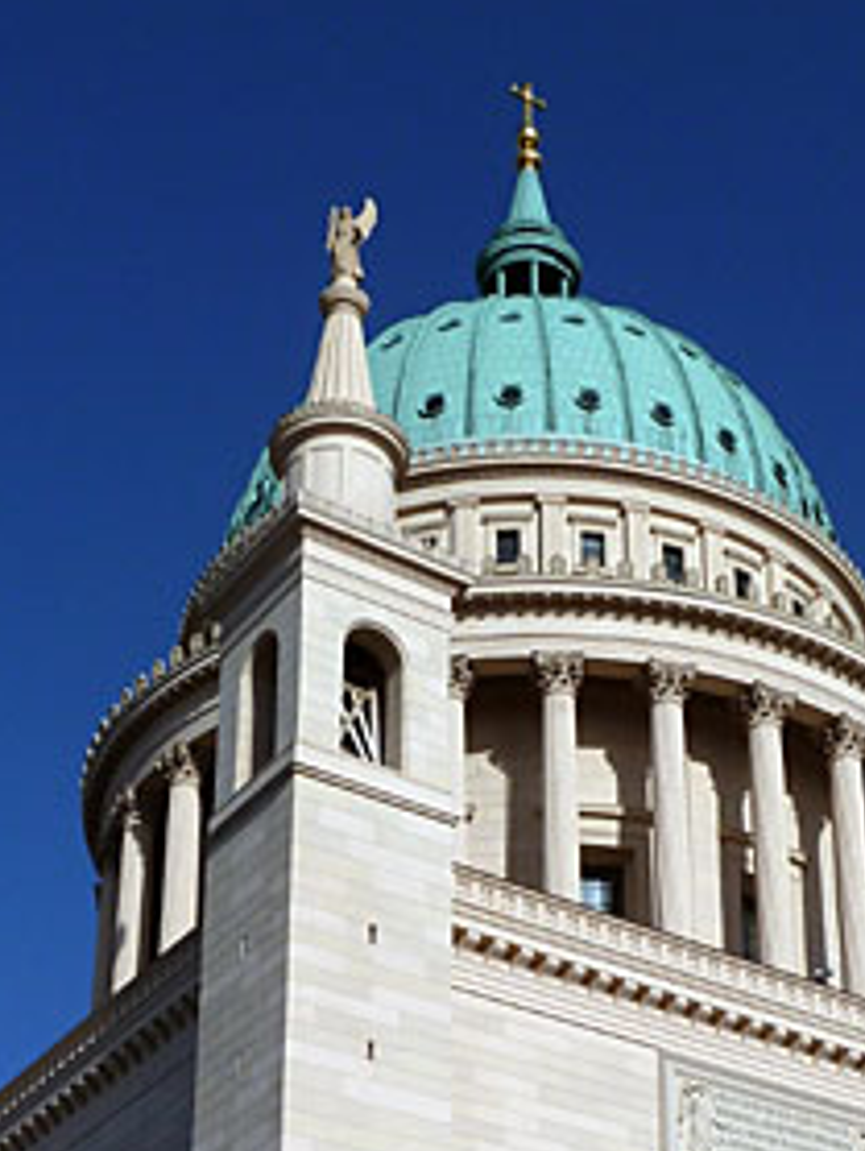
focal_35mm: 69
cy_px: 1159
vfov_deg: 26.6
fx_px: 2295
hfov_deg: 21.2
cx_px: 588
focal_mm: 5.3
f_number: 5.6
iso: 80
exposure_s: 1/800
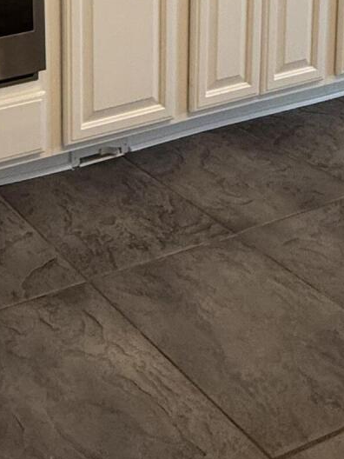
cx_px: -219
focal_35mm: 53
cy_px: -142
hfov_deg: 21.4
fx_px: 702
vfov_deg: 29.1
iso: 320
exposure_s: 1/120
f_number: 2.2
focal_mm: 2.22
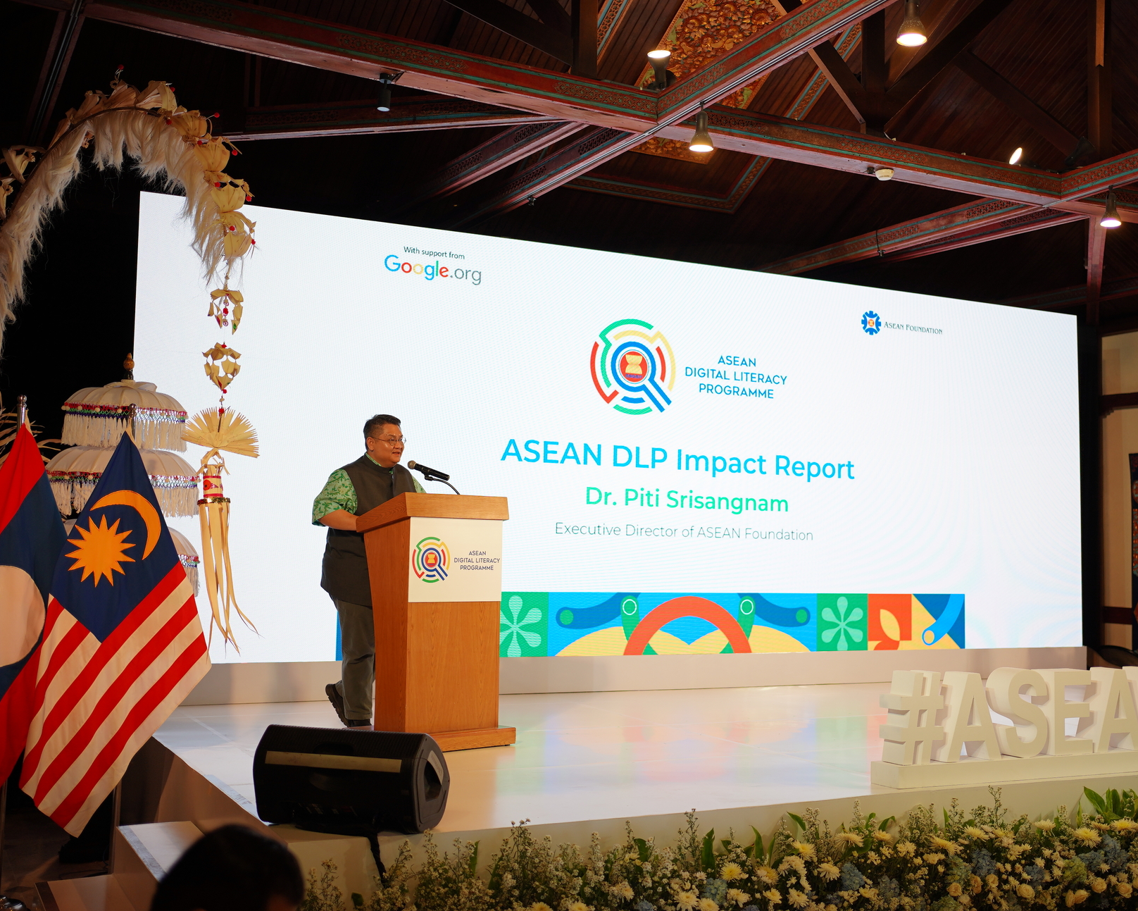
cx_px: 657
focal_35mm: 40
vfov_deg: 37.3
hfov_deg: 45.6
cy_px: 452
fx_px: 1347
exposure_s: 1/100
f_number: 1.8
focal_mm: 35
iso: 200
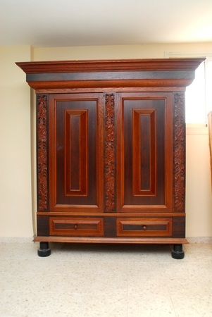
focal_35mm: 33
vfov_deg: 57.2
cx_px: 106
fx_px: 291
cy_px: 158
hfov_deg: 40.1
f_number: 6.3
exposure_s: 1/60
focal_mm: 22
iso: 320
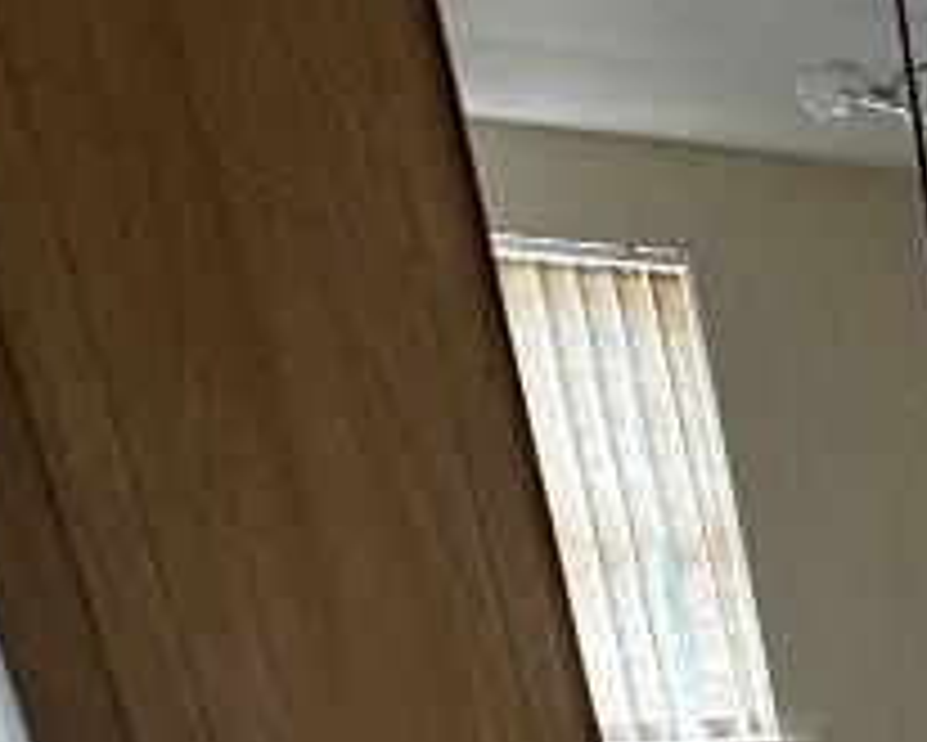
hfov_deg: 18.2
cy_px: 1282
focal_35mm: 68
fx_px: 1867
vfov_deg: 18.4
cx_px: 1876
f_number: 2.2
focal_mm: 2.22
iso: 125
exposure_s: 1/99
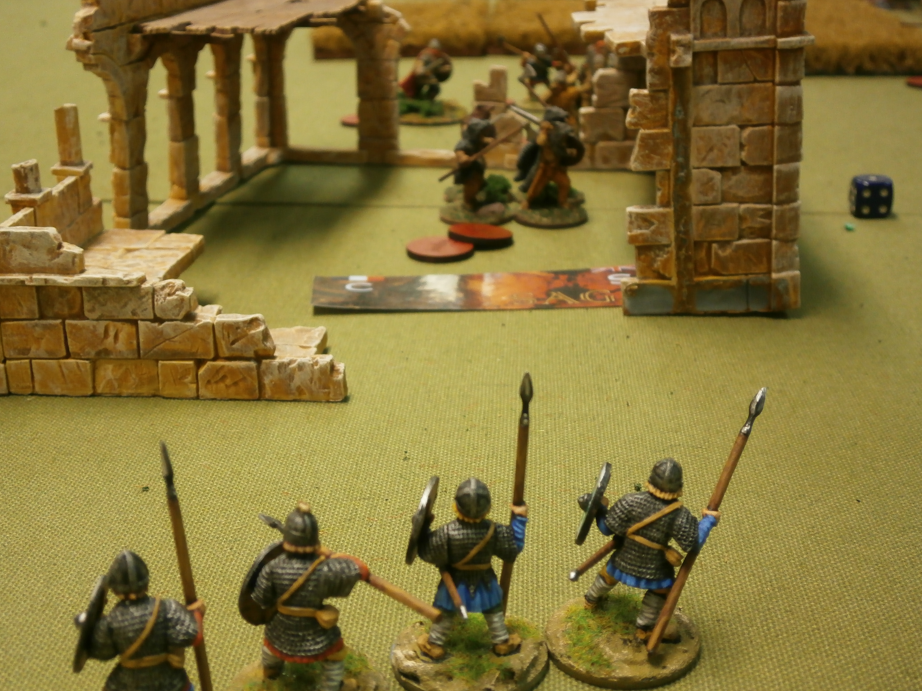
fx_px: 1305
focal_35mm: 49
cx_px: 457
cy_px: 342
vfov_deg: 29.7
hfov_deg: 38.9
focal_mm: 8.3
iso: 200
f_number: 3.4
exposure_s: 1/40
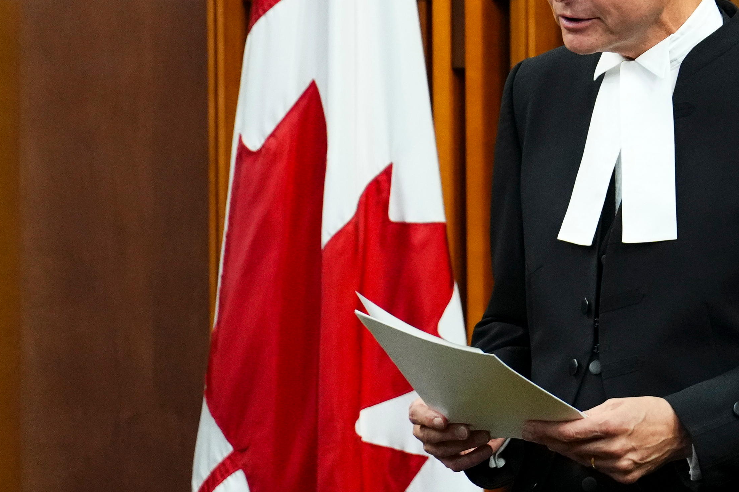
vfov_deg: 2.0
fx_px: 13895
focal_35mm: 677
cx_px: 776
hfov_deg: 3.0
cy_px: -39
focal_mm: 200
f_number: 2.8
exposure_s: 1/250
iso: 3200
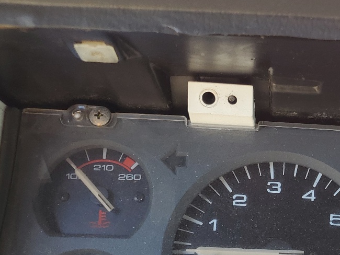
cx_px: 381
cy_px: 226
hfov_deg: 27.5
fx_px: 629
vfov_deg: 22.4
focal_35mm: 64
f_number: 1.5
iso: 50
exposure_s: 1/156
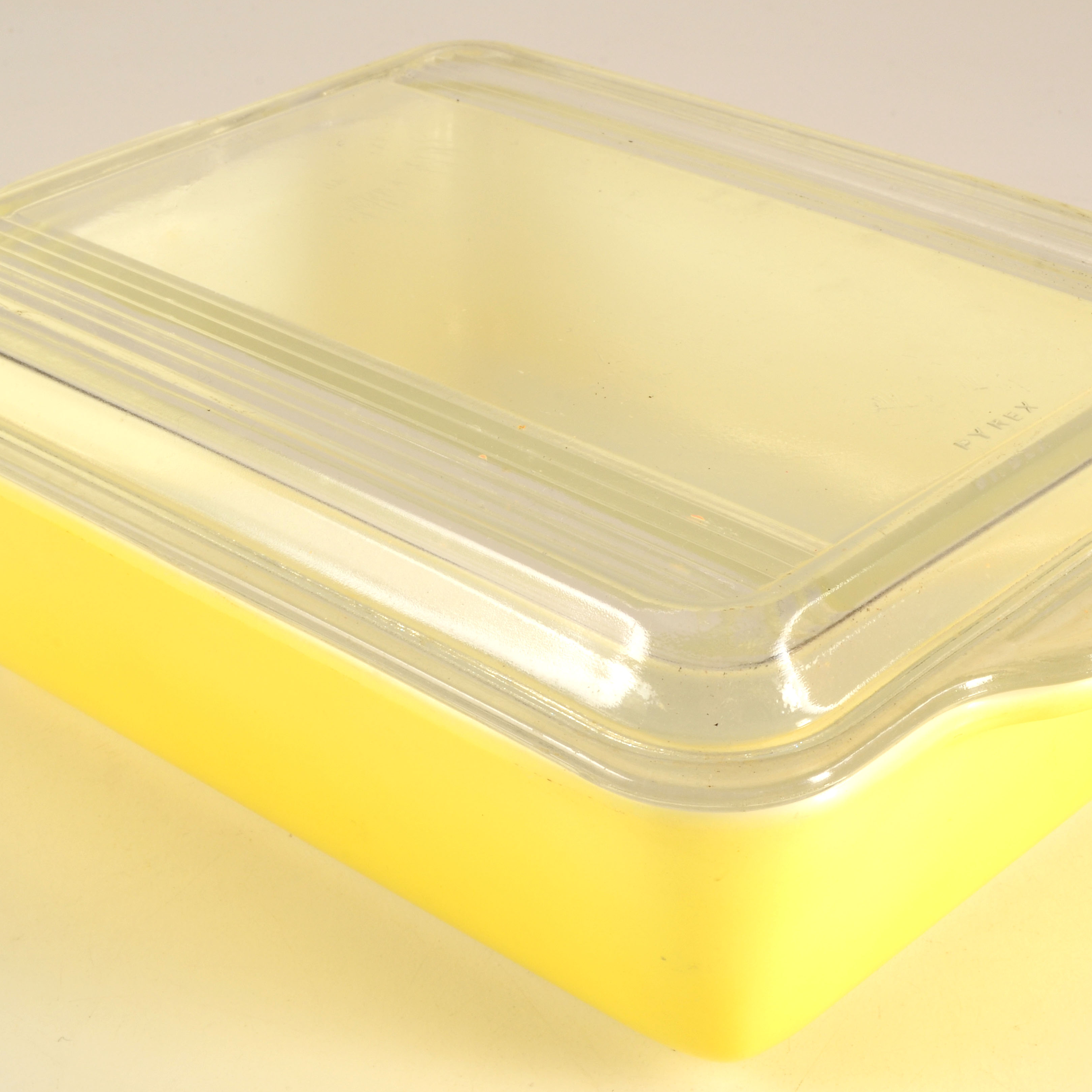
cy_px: 547
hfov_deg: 25.5
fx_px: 2414
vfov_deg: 25.5
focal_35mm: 68
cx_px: 585
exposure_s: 1/160
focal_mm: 35
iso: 200
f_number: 20
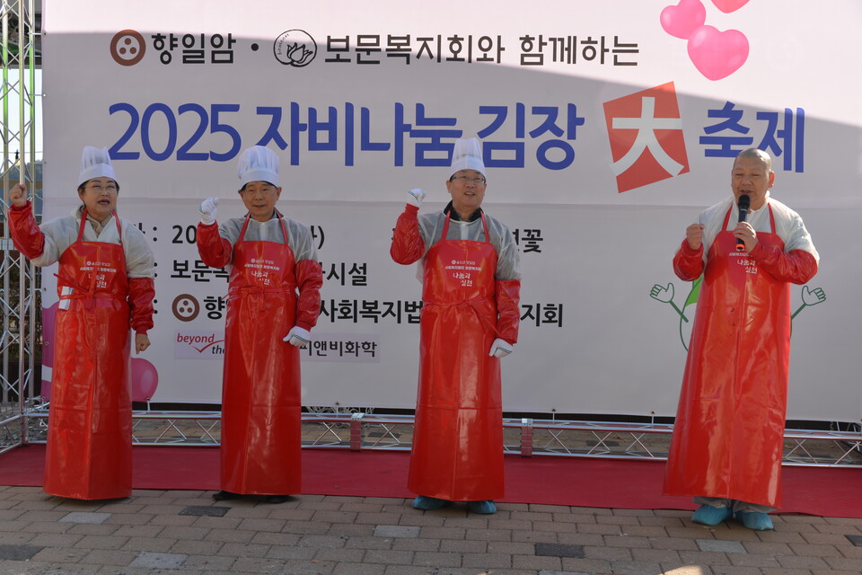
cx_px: 431
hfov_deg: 39.6
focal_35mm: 50
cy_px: 288
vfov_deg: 27.0
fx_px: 1197
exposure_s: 1/250
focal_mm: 50
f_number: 8
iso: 160
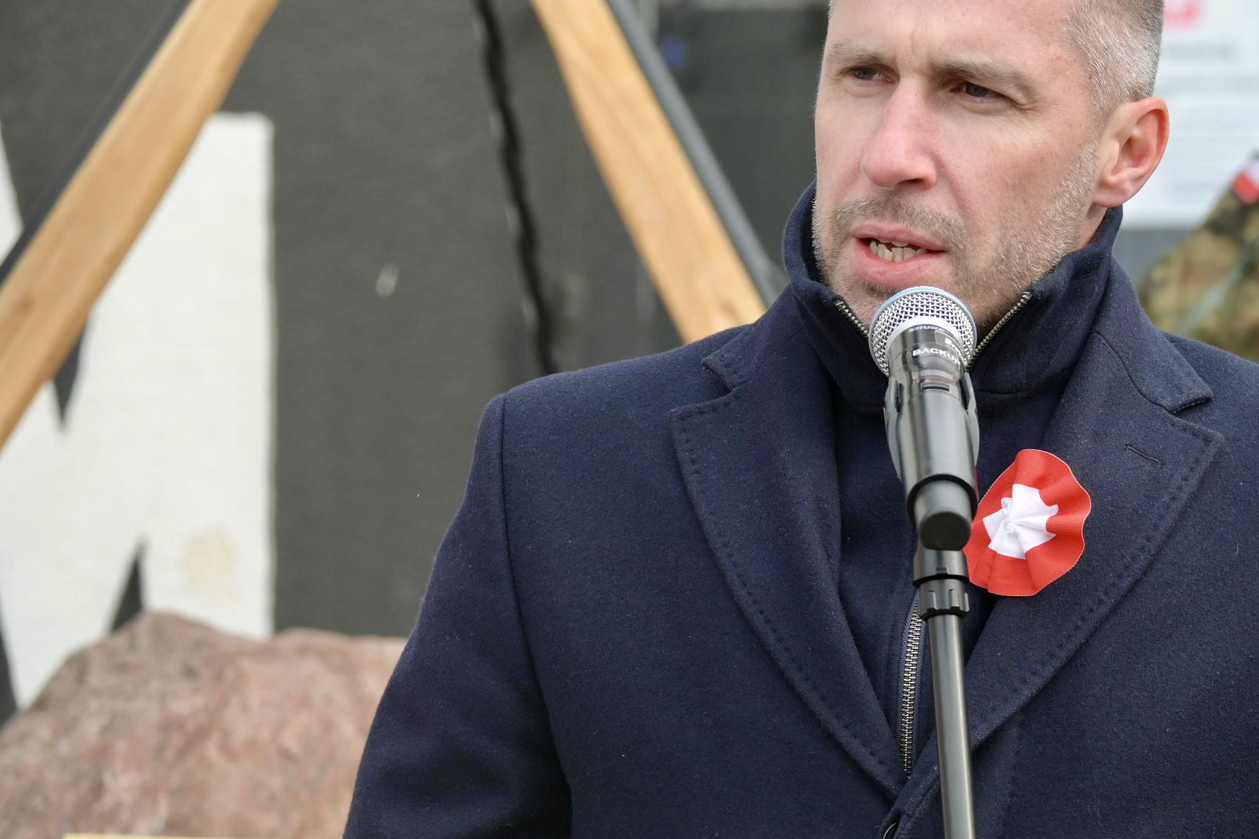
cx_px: 934
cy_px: 437
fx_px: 9512
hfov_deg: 7.6
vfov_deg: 5.1
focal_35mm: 272
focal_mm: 110
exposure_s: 1/320
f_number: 5
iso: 200
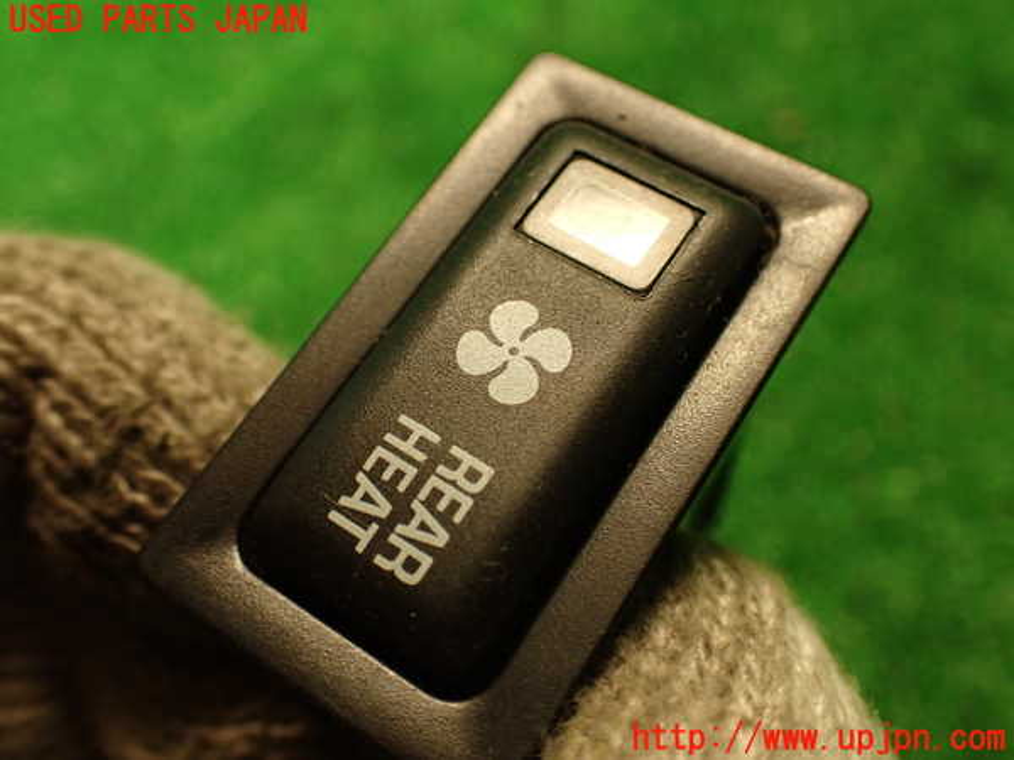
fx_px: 1055
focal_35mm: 36
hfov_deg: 51.4
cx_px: 507
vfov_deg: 39.7
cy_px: 380
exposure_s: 1/40
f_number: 2.5
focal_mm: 6.37
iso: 400
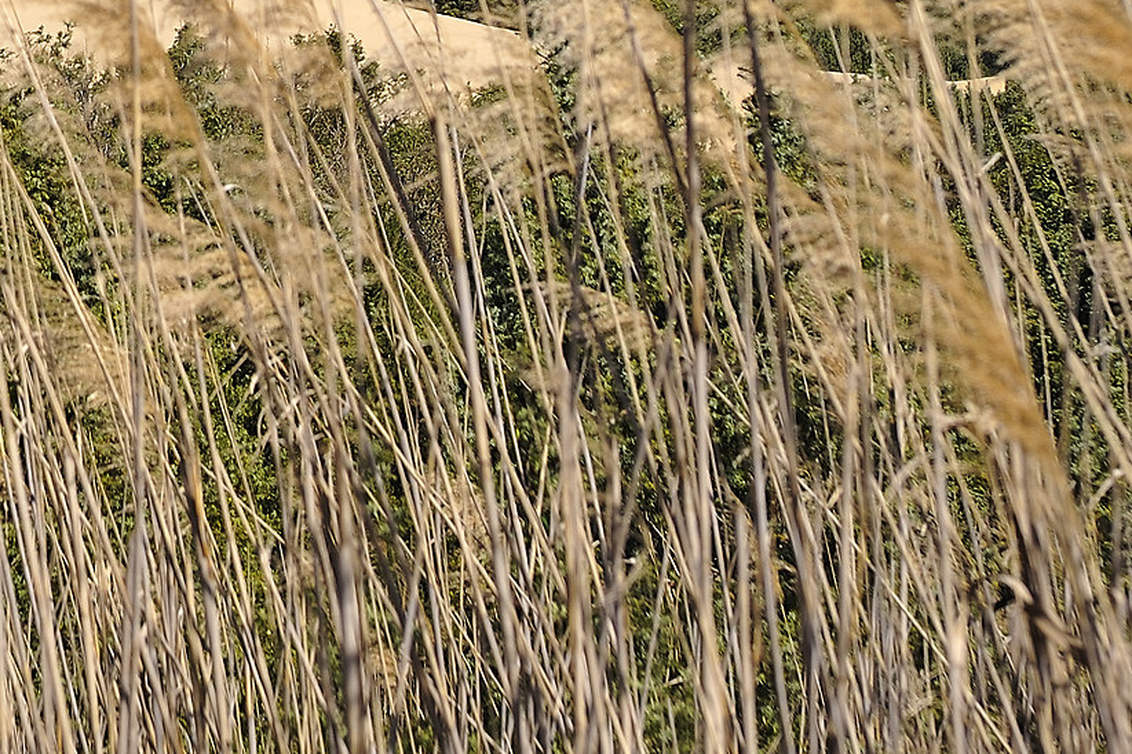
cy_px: -207
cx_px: -132
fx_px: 6882
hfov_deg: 9.3
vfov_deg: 6.2
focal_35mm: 219
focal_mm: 75
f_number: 9
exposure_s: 1/320
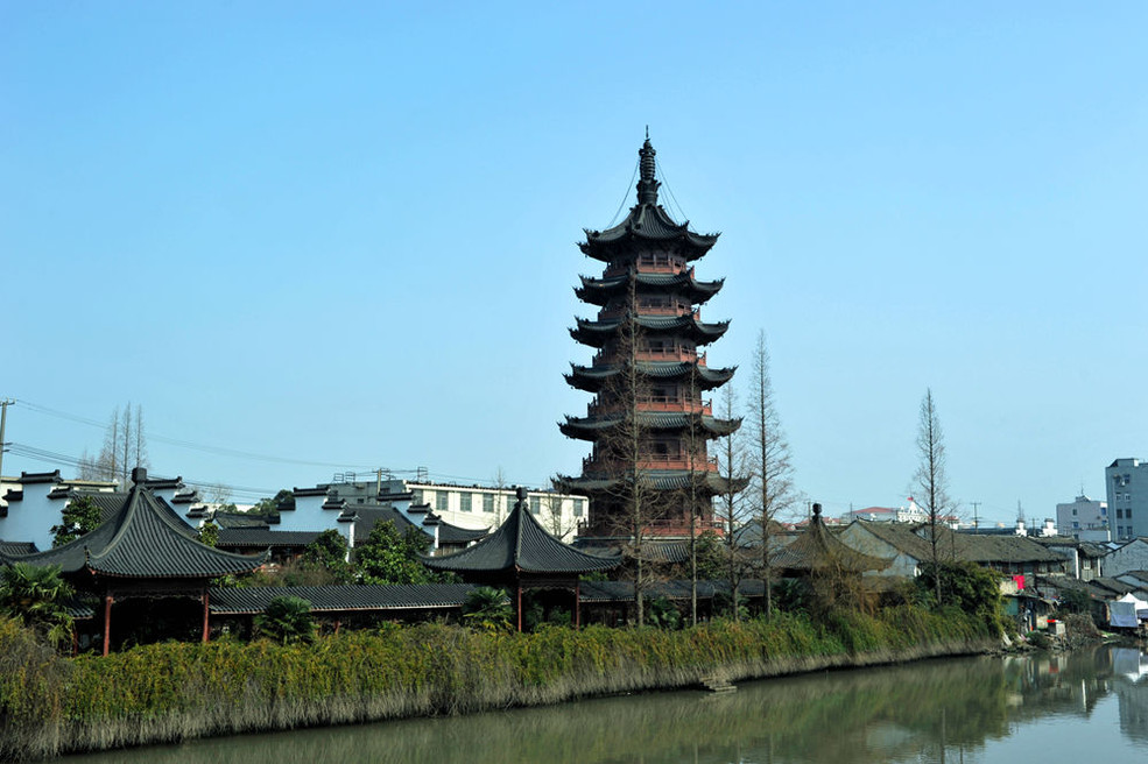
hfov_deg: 48.5
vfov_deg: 33.4
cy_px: 382
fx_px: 1275
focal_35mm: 40
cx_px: 574
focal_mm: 40
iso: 200
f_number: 8
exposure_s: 1/640
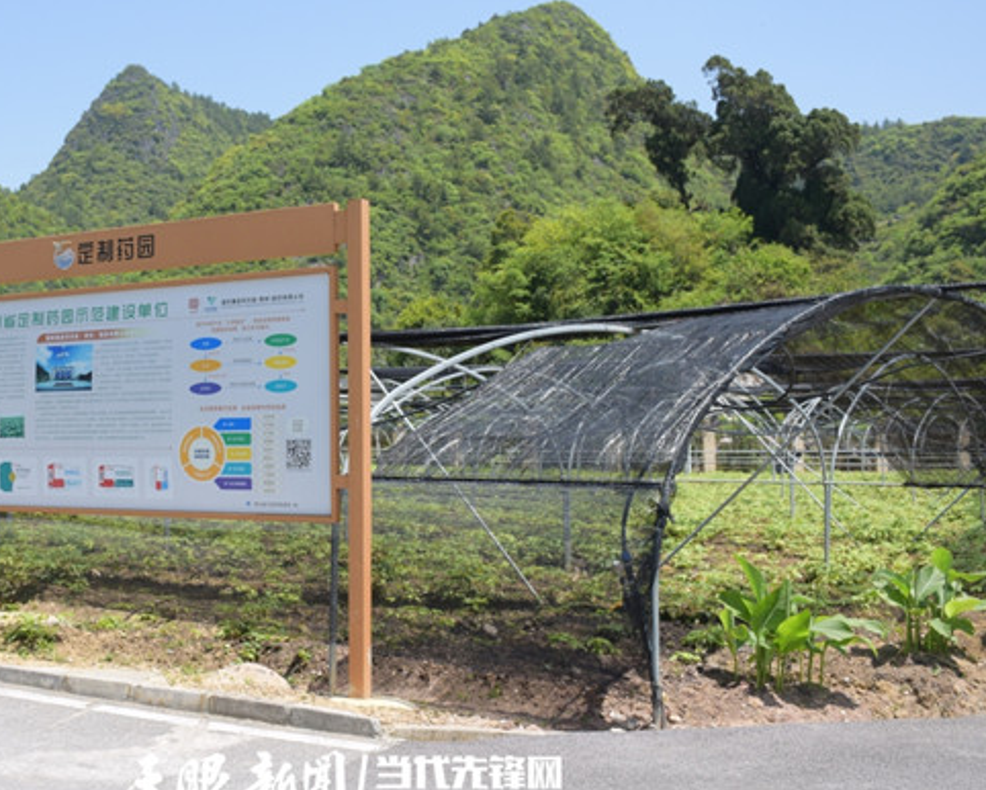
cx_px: 299
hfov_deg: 43.0
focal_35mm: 42
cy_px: 353
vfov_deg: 35.7
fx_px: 1226
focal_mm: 20
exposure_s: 1/1000
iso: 250
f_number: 5.6
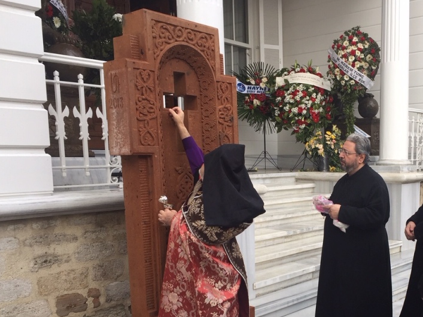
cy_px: 227
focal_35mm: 42
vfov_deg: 33.8
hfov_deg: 43.8
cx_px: 302
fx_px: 513
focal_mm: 4.15
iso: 32
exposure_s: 1/111
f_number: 2.2
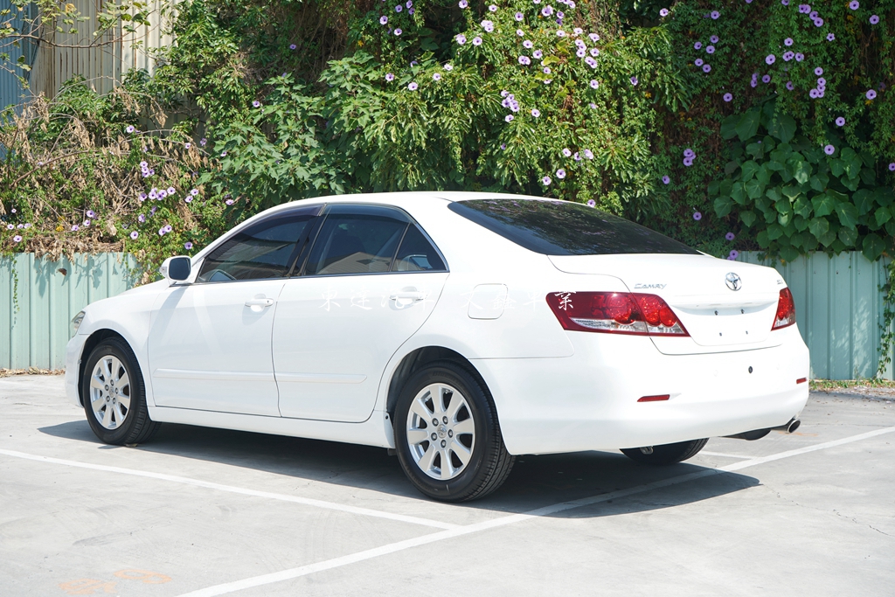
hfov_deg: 38.9
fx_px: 1268
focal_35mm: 51
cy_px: 298
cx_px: 448
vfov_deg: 26.5
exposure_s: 1/160
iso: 100
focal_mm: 51
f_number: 8
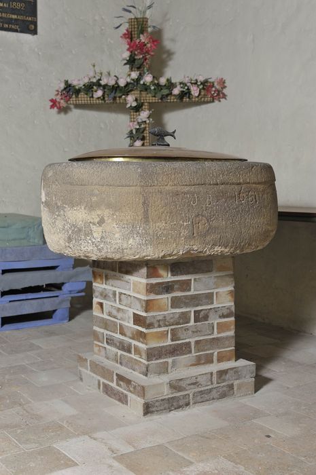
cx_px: 158
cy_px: 238
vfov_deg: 39.6
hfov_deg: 26.9
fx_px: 660
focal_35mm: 50
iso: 400
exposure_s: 1/100
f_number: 5.6
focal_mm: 50
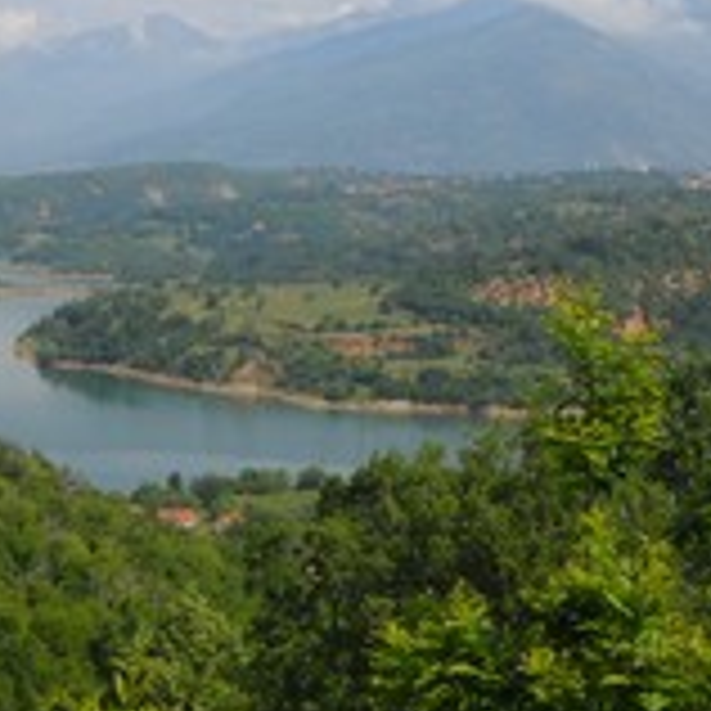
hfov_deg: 18.9
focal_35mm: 92
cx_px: 360
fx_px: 2138
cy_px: 261
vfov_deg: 18.8
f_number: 5.5
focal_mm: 6.72
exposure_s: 1/337
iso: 64
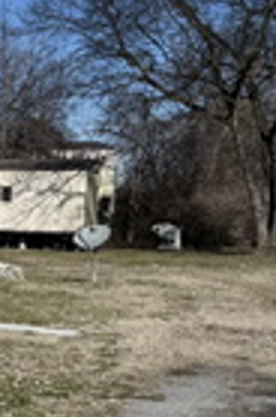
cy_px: 231
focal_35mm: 72
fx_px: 832
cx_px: -285
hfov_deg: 15.1
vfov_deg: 28.1
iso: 80
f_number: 1.78
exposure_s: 1/10309
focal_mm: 6.76
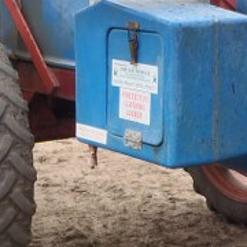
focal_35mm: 110
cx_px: 277
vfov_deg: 15.7
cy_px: 52
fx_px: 888
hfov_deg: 15.4
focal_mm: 5
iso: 80
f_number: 4.5
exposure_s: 1/100
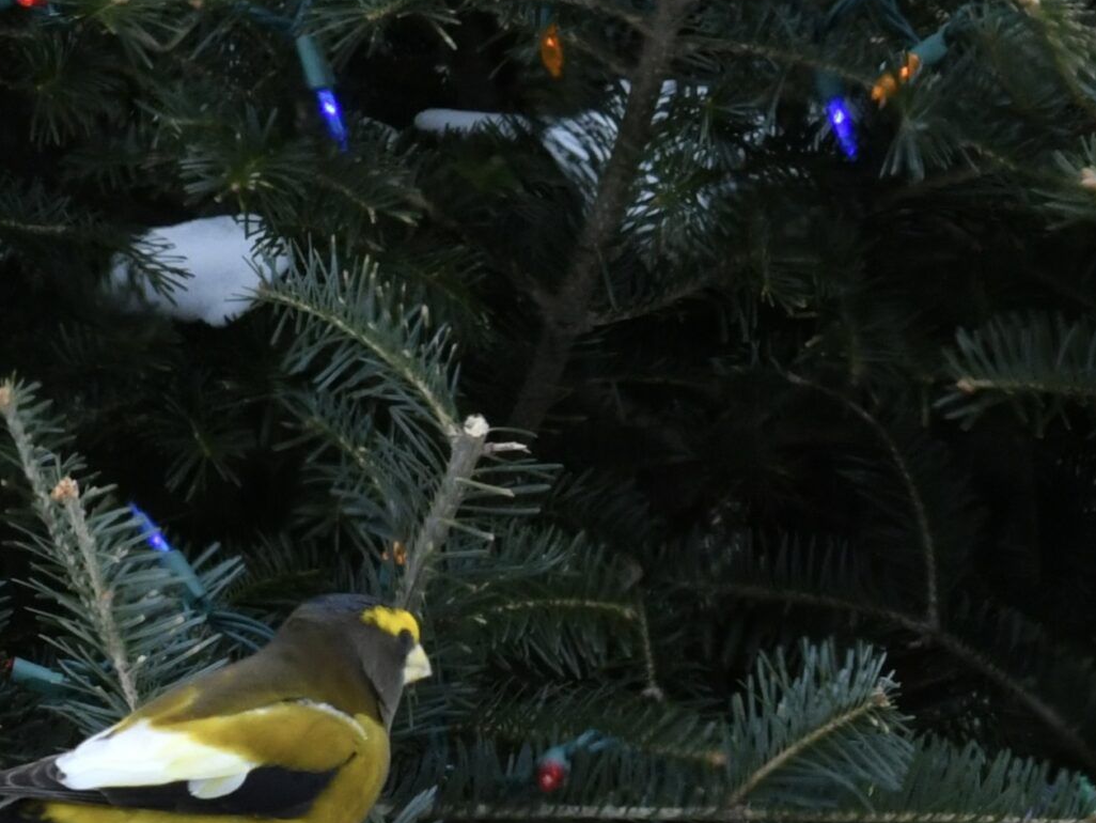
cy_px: 747
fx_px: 11623
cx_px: 667
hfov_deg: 5.4
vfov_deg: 4.0
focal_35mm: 367
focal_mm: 102
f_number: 10
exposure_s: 1/400
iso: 800
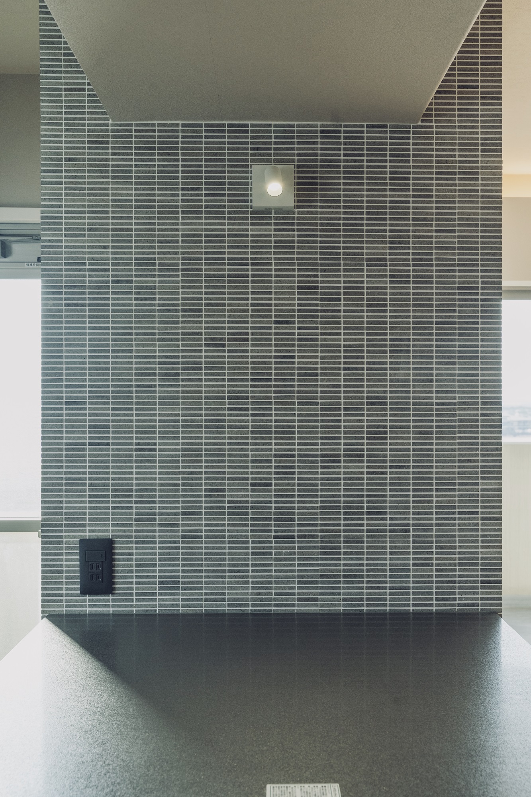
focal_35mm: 38
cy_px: 398
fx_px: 841
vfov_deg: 50.7
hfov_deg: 35.0
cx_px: 266
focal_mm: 38
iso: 800
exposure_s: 1/160
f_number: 8
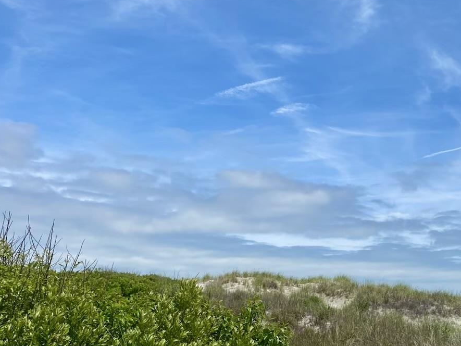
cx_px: 321
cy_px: 264
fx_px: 626
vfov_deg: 30.3
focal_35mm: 47
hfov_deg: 39.7
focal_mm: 4.25
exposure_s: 1/4808
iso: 32
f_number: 1.8
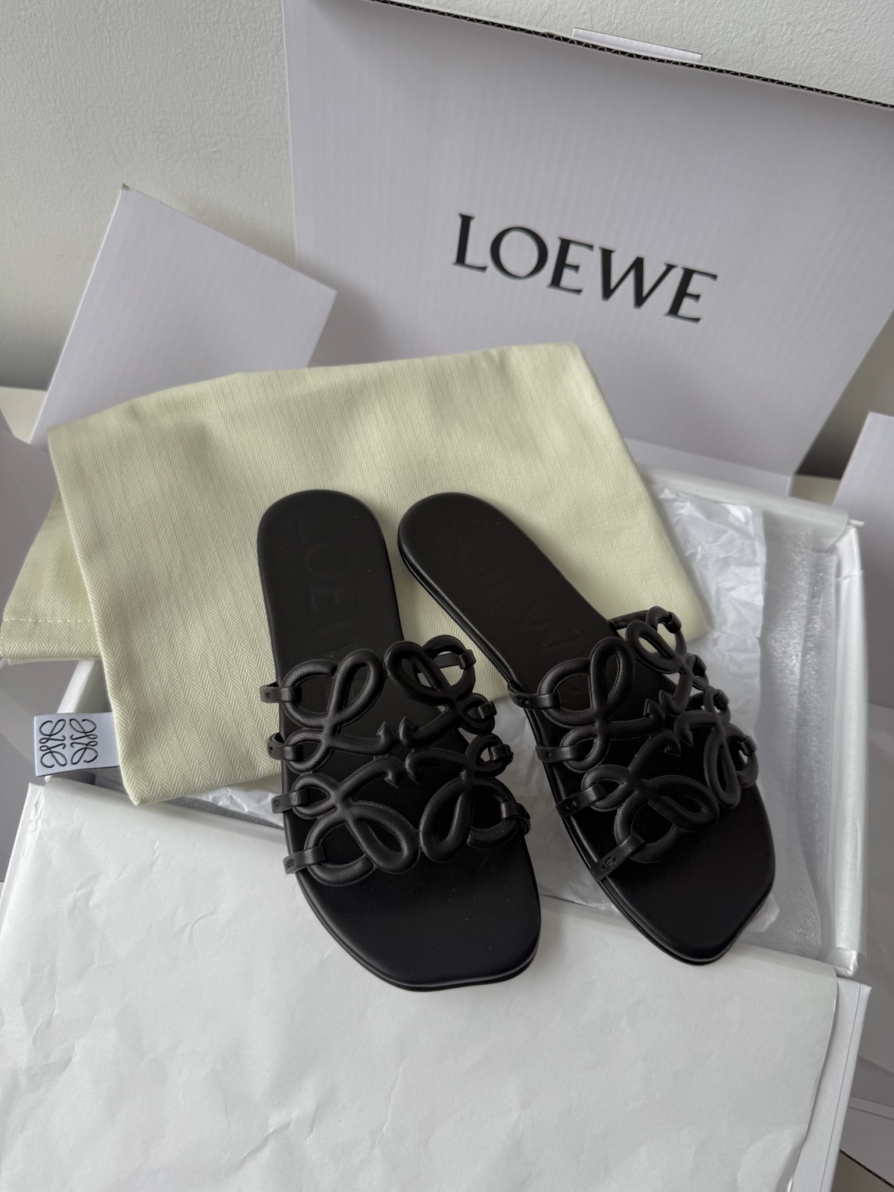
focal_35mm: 24
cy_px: 596
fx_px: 826
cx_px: 447
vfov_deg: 71.6
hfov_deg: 56.8
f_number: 1.78
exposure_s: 1/170
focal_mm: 6.76
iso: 64
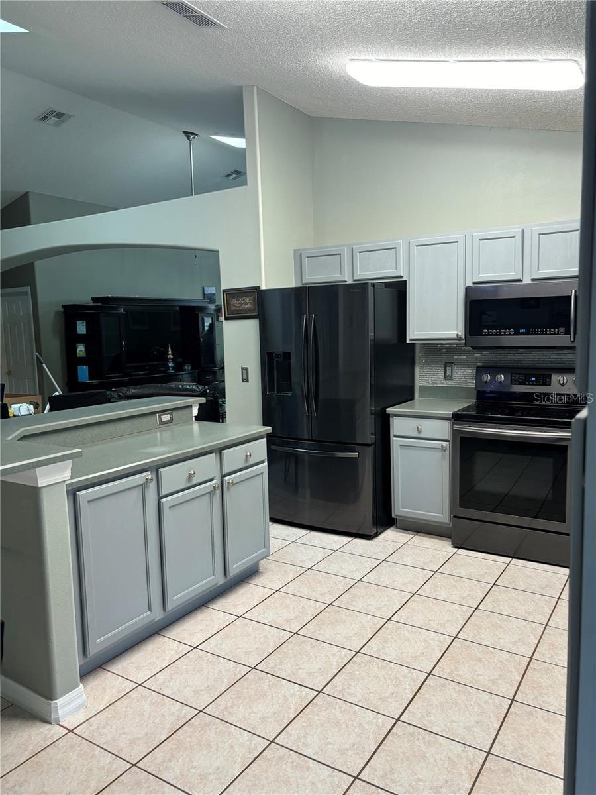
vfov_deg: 67.3
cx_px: 298
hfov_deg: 53.1
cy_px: 398
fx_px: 597
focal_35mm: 26
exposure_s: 1/60
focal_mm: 5.96
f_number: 1.6
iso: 125
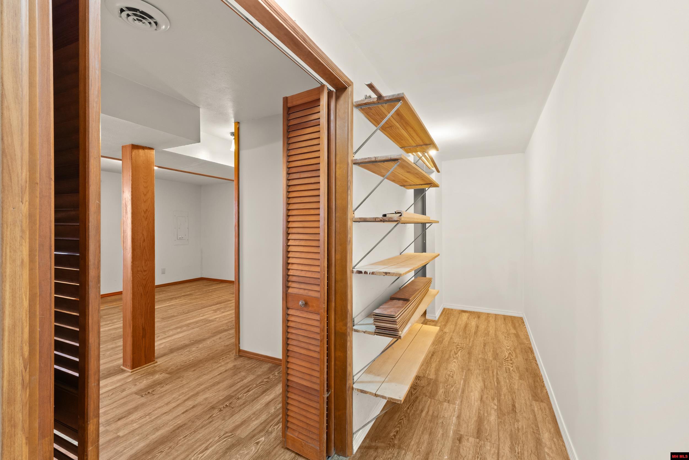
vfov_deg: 77.3
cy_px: 230
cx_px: 344
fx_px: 287
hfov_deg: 100.4
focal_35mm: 15
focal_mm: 10
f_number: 9
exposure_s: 4
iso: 200
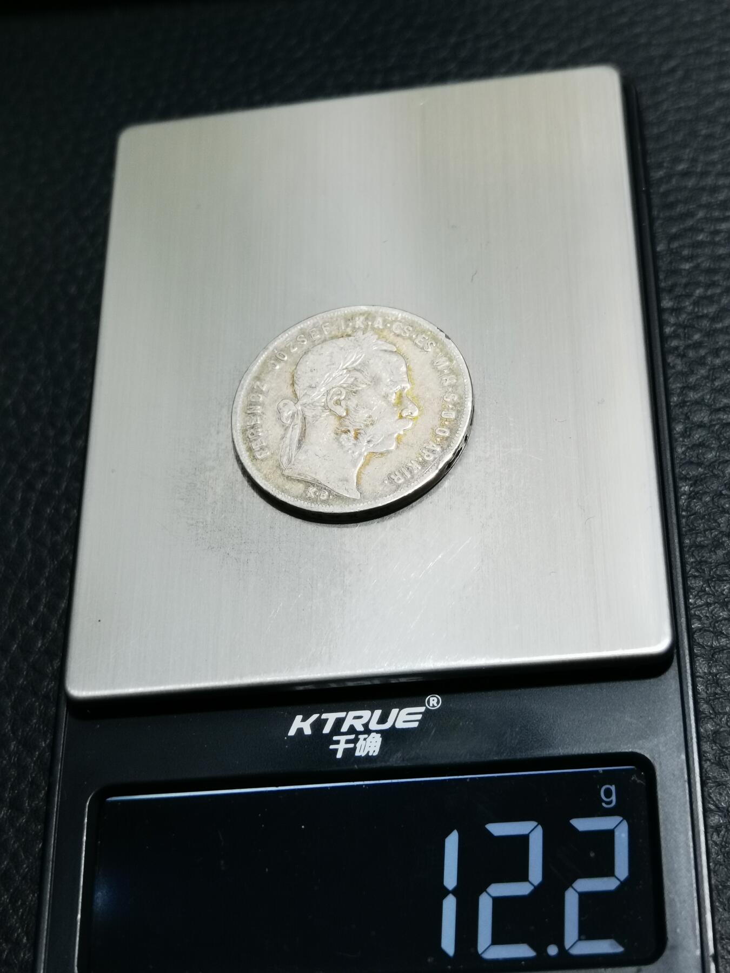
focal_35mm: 57
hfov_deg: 25.7
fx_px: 1603
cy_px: 486
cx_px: 365
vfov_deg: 33.8
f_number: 1.9
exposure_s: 1/100
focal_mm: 6.67
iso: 125
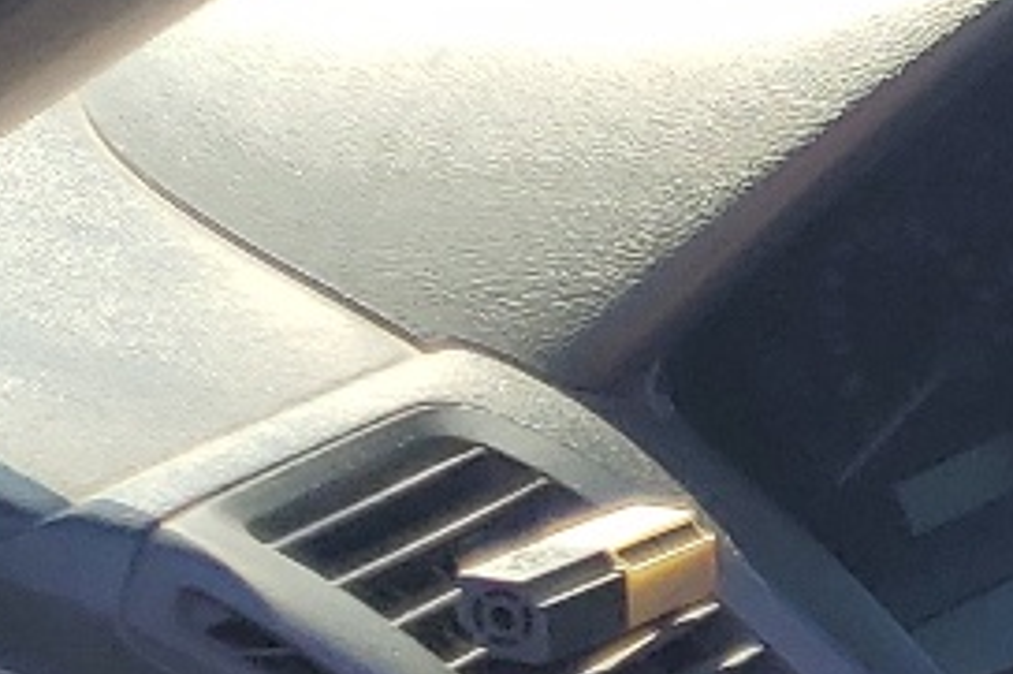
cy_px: 1344
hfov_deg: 10.0
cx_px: 2931
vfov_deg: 8.2
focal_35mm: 159
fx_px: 4471
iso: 50
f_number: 1.5
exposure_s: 1/417
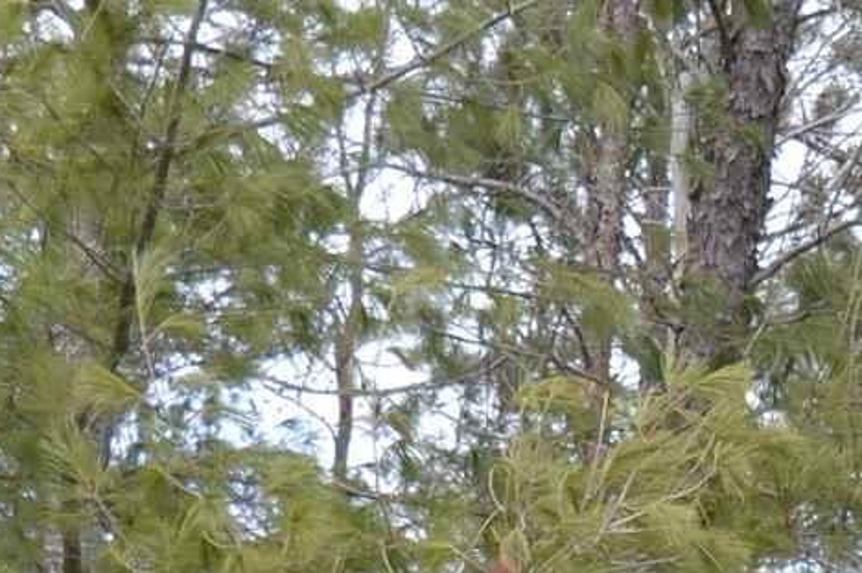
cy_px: 1292
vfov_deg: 5.2
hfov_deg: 7.9
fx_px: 6123
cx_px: 1304
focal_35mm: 256
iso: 100
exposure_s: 1/125
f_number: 5.6
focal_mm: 26
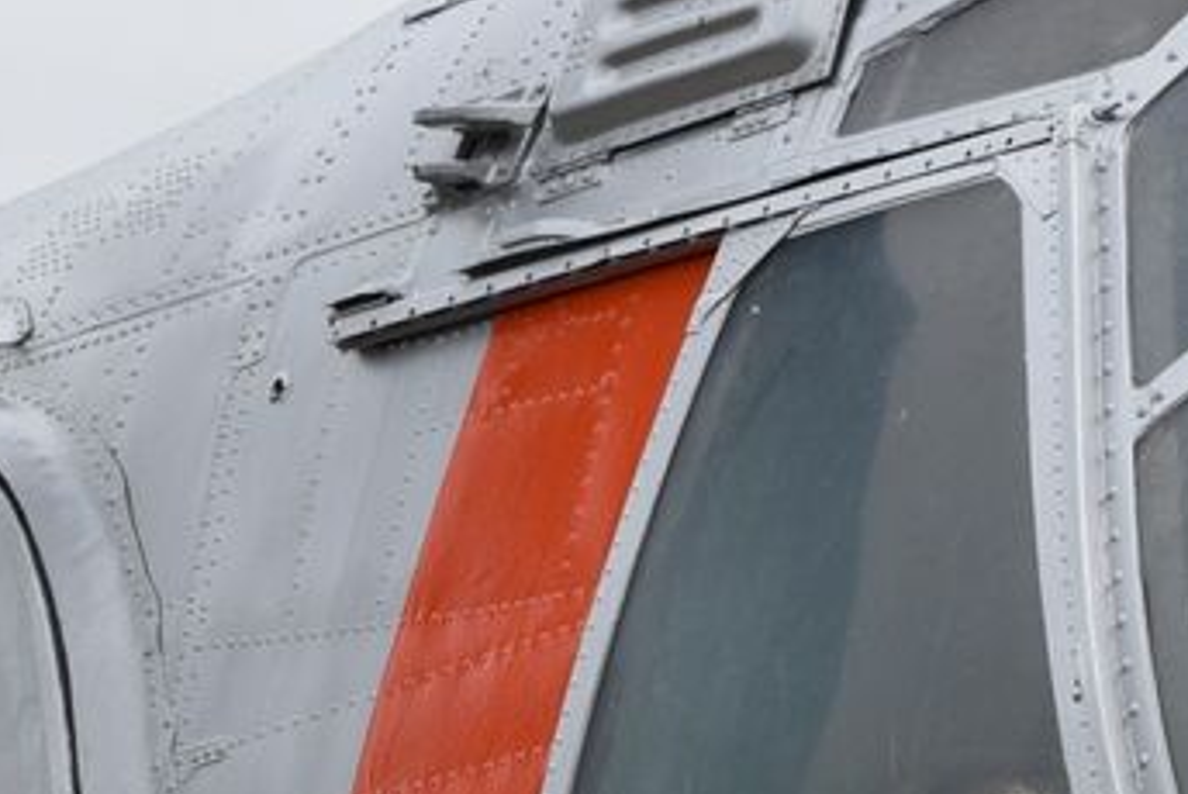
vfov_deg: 2.7
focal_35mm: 514
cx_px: 2006
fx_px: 16976
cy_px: 803
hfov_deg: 4.0
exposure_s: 1/400
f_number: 10
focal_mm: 92
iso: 200
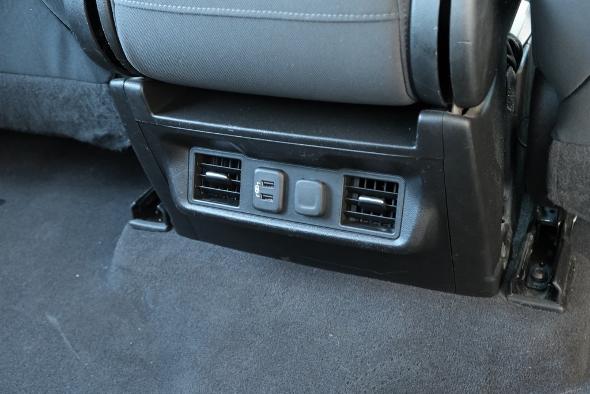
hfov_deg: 43.6
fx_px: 738
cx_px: 295
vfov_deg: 29.9
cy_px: 197
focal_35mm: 45
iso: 3200
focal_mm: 30.2
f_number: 5
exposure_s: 1/25
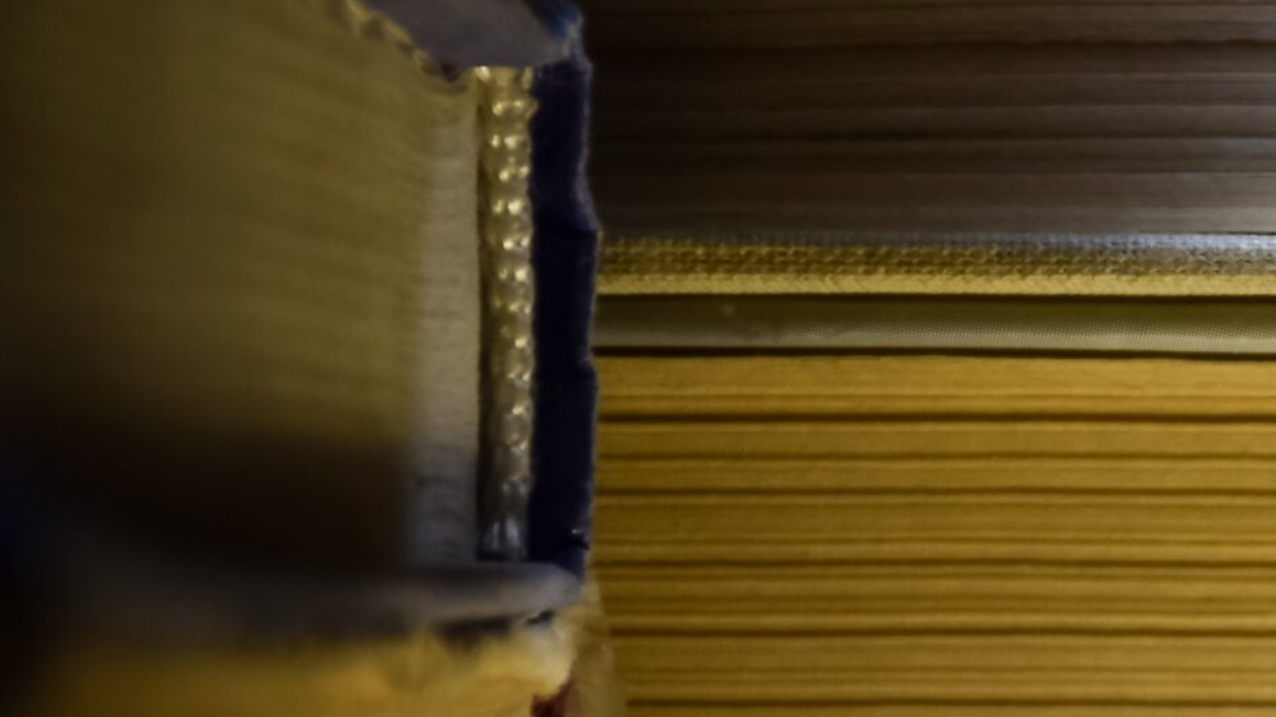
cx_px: 1728
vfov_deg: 2.7
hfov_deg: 4.8
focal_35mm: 450
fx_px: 15236
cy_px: 738
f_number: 5.6
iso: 125
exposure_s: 1/3
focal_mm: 105
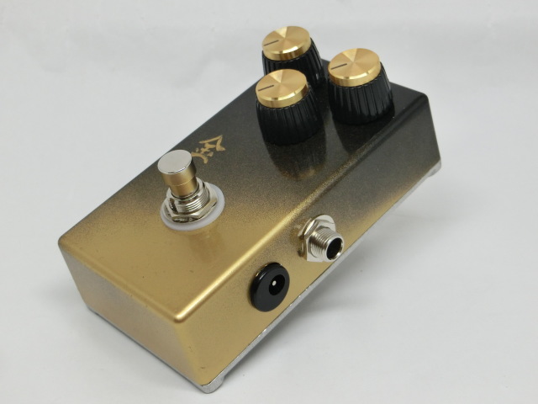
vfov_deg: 24.4
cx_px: 269
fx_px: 933
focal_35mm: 60
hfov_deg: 32.2
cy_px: 202
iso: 160
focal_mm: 10.7
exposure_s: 1/125
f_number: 5
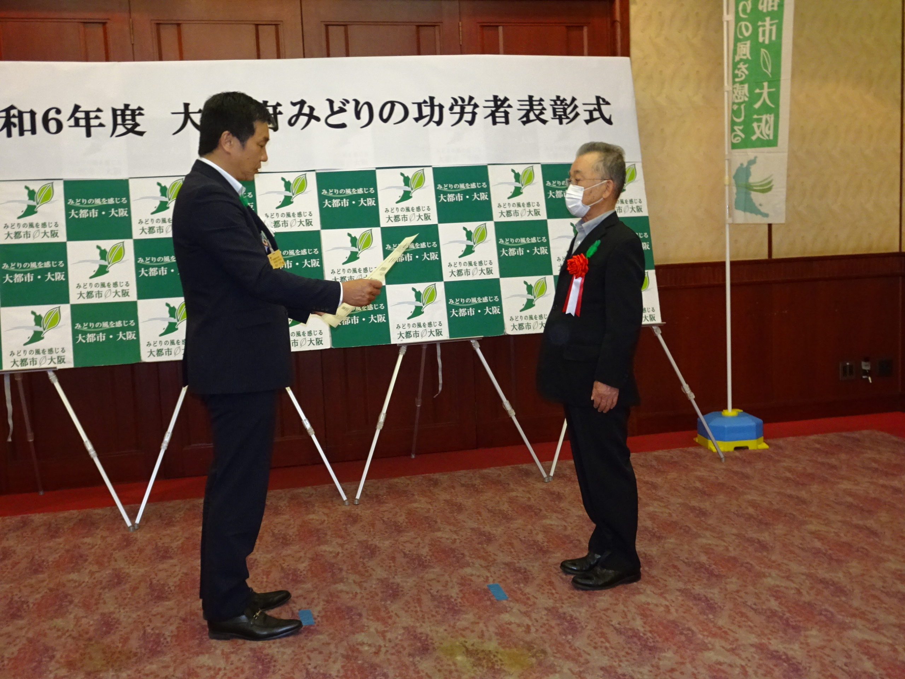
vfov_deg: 38.7
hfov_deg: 50.1
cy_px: 340
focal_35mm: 37
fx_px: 967
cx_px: 452
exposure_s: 1/40
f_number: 4
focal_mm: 6.37
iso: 800
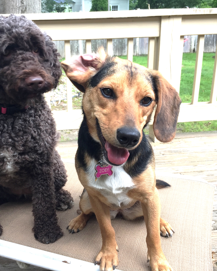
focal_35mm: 38
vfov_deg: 47.9
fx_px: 305
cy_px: 136
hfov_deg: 38.9
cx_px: 82
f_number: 2.2
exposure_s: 1/189
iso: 32
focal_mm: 4.15
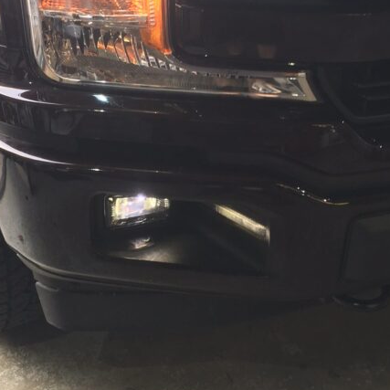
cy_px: 154
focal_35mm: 56
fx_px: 714
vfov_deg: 30.5
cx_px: 181
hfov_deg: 30.5
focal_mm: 4.15
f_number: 2.2
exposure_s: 1/40
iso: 25
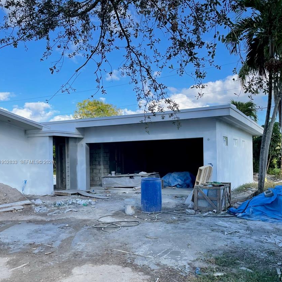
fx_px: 304
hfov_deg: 49.7
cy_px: 162
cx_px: 143
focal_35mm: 33
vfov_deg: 49.6
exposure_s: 1/1435
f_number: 1.6
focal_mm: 4.2
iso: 32
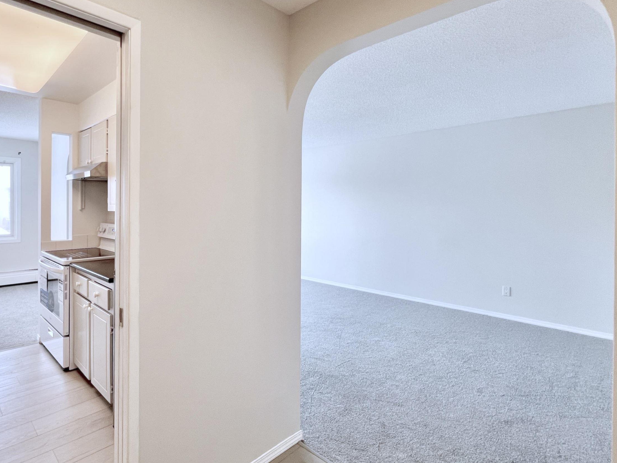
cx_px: 234
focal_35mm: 18
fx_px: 321
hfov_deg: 86.1
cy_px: 215
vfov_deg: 71.5
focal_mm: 1.57
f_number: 1.8
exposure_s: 1/120
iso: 125
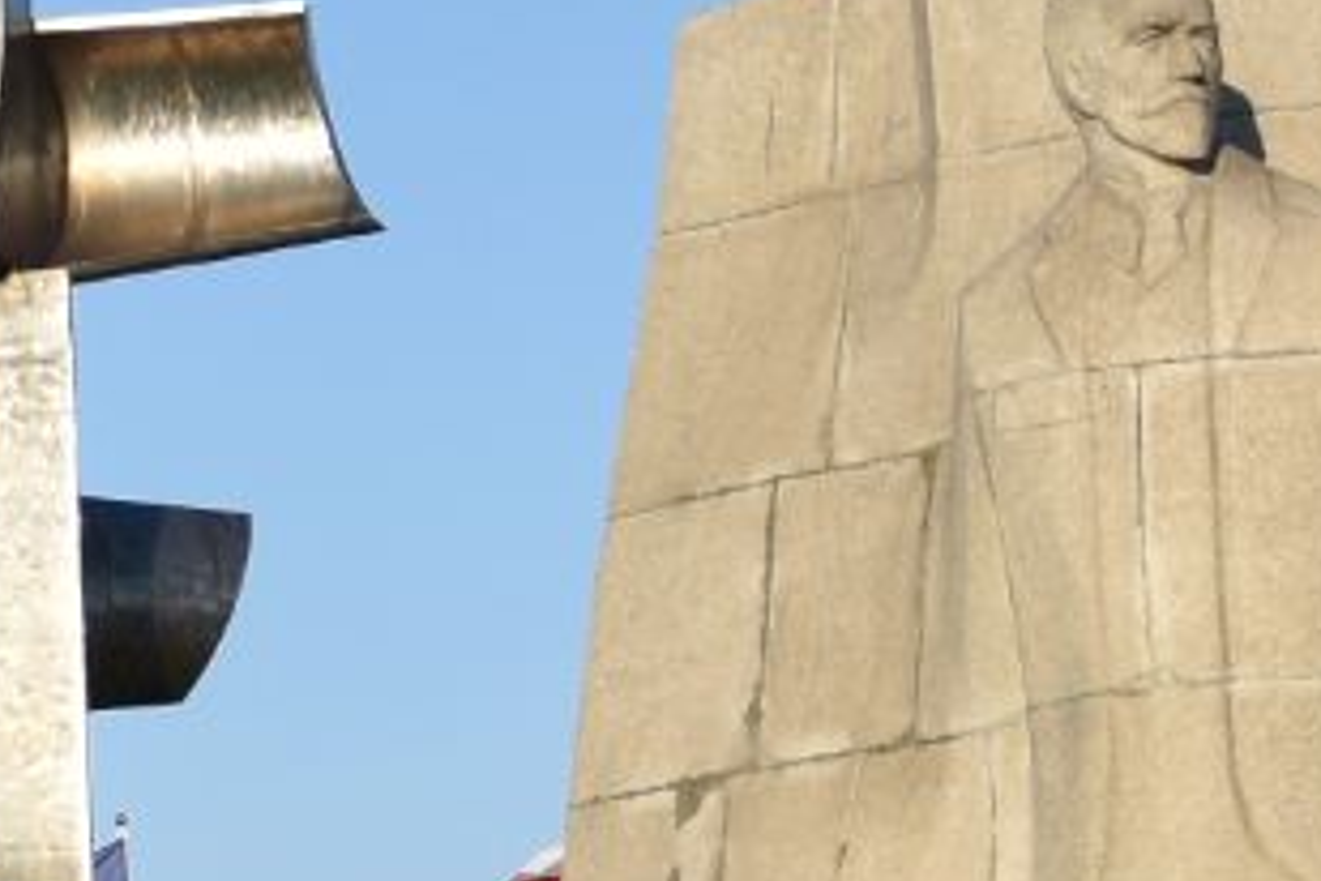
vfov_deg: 5.5
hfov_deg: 8.3
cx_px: 560
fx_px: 9111
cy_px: 24
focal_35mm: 248
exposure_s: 1/1000
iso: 100
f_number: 4
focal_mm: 25
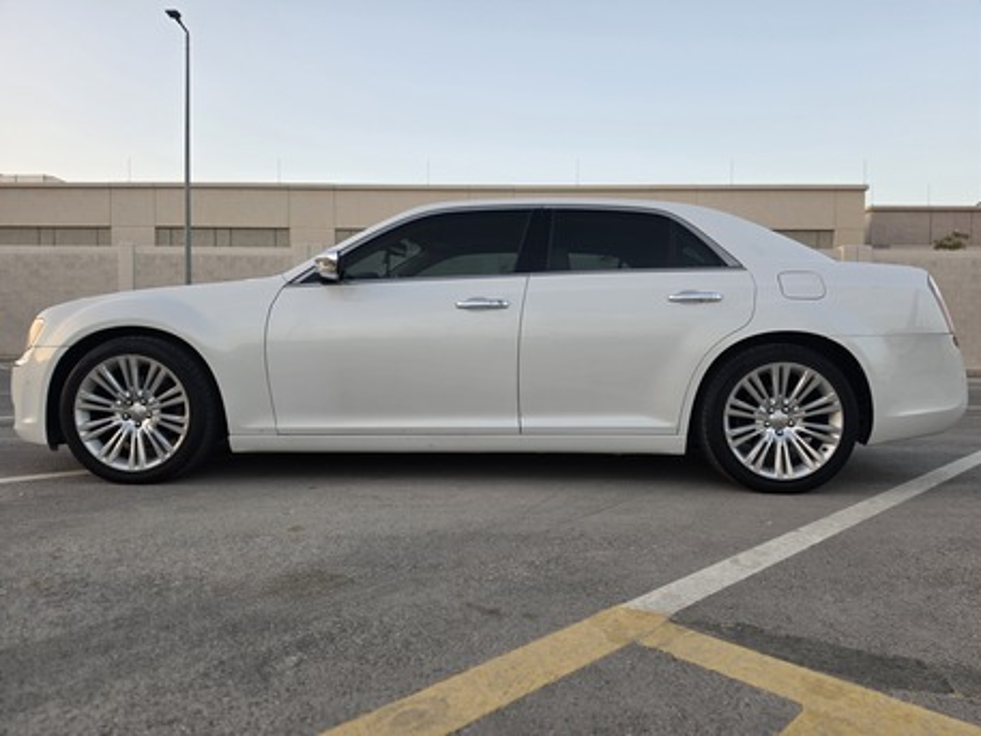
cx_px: 490
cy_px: 368
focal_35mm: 23
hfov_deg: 73.9
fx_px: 652
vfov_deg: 58.9
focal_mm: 6.5
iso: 20
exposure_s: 1/180
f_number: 1.4
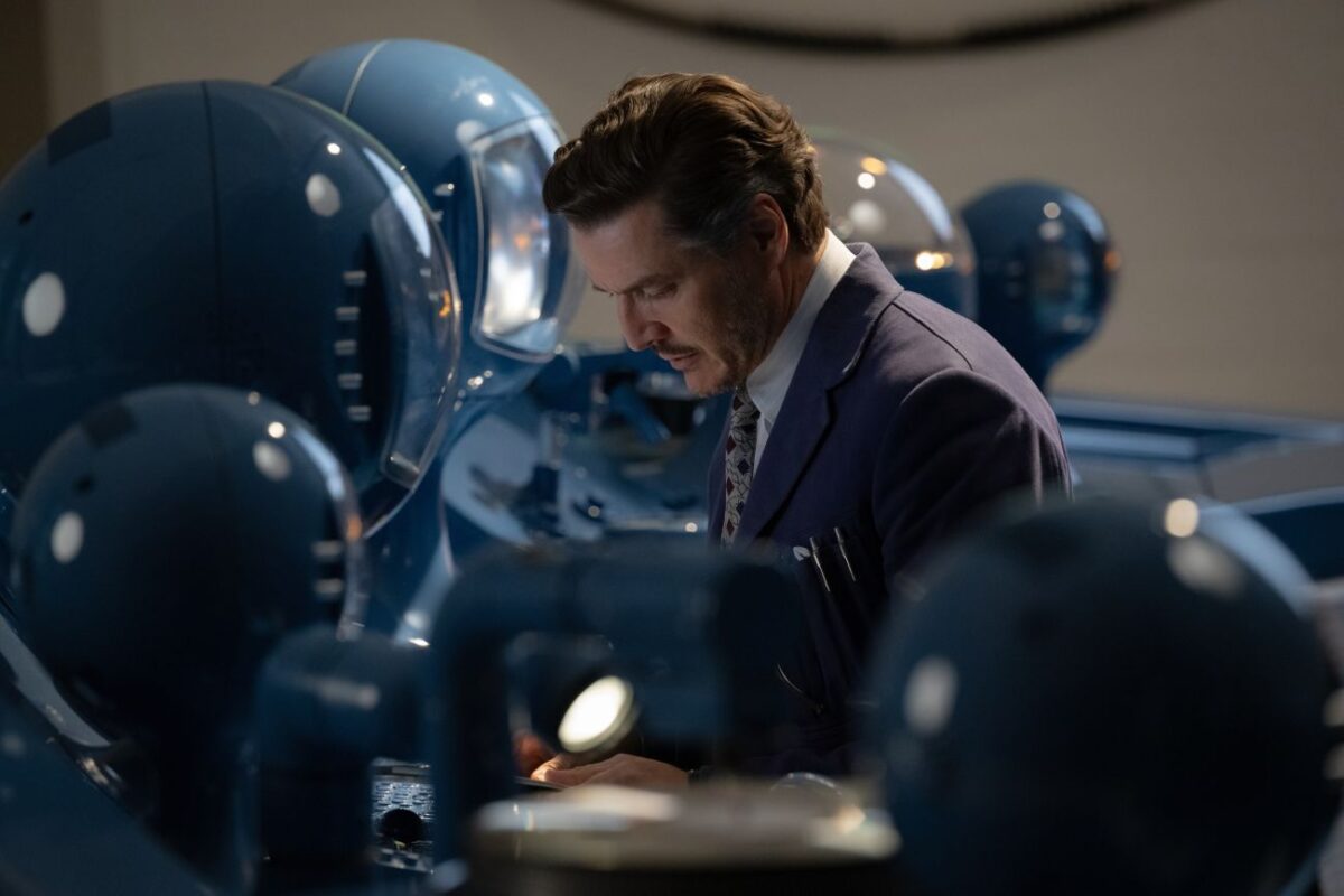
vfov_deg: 9.1
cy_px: 448
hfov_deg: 13.7
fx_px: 5600
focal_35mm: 150
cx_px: 672
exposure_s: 1/125
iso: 3200
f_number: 3.5
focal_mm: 150
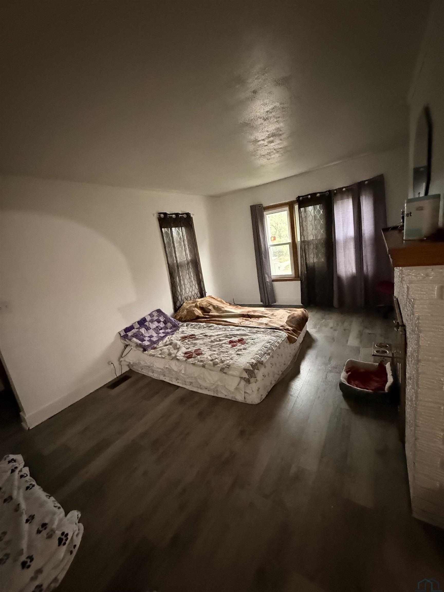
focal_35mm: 14
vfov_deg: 102.1
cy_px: 296
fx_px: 239
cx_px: 222
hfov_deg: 85.7
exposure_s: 1/30
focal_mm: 2.22
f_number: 2.2
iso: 1250
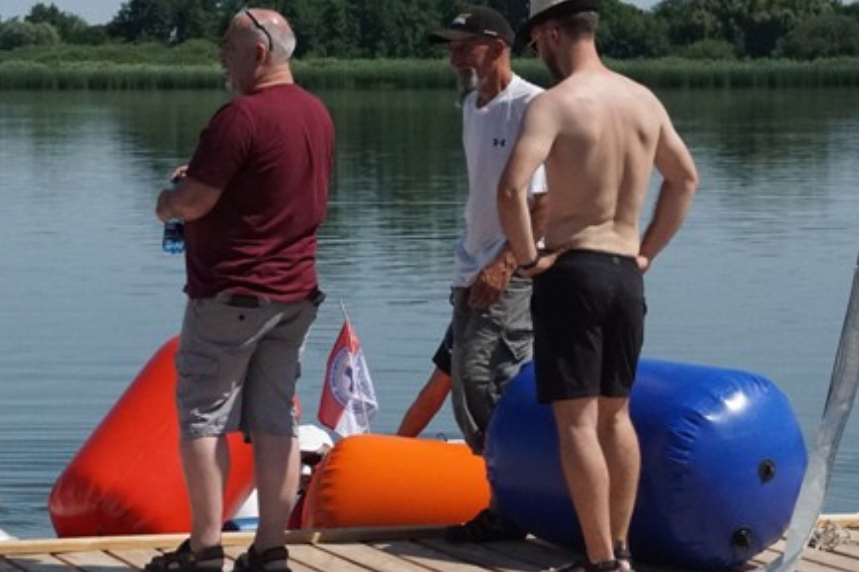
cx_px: 79
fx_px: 4222
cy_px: 37
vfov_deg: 7.7
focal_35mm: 177
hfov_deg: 11.5
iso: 1600
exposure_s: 1/3200
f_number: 10
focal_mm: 50
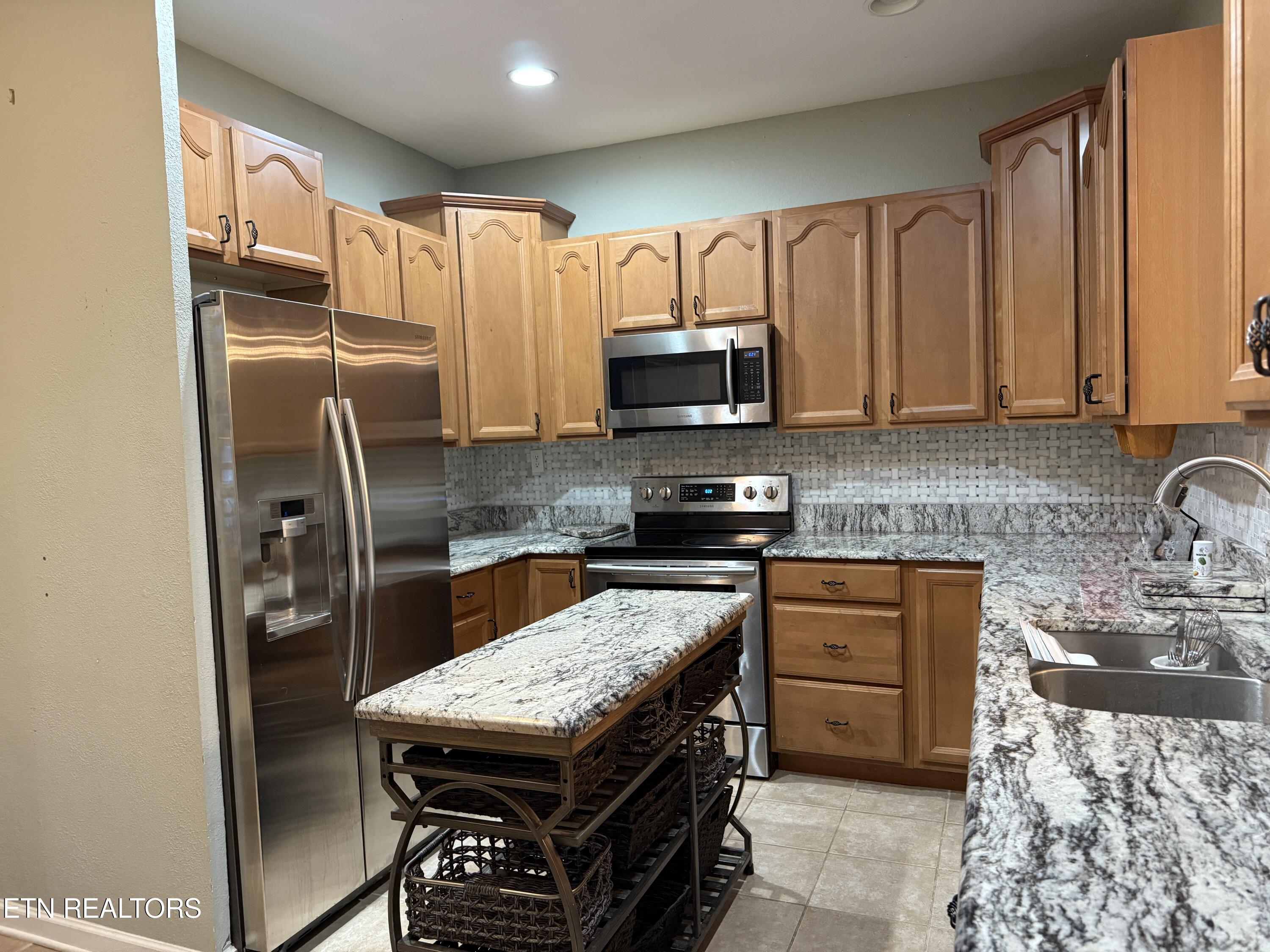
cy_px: 476
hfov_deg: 71.6
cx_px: 635
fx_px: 881
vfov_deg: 56.8
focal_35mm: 24
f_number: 1.78
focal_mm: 6.76
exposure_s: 1/60
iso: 500
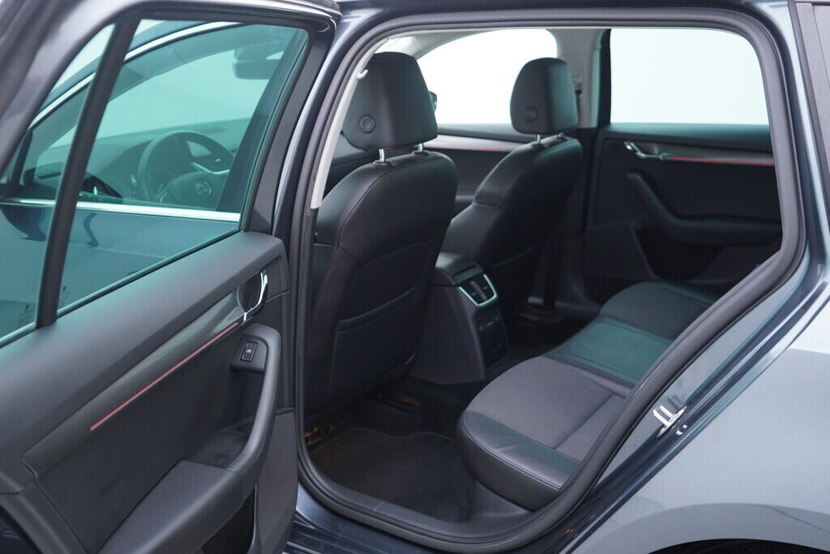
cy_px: 277
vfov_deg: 36.9
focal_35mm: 36
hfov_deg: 53.1
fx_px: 830
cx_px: 415
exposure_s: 1/40
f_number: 2.8
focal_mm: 24
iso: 200
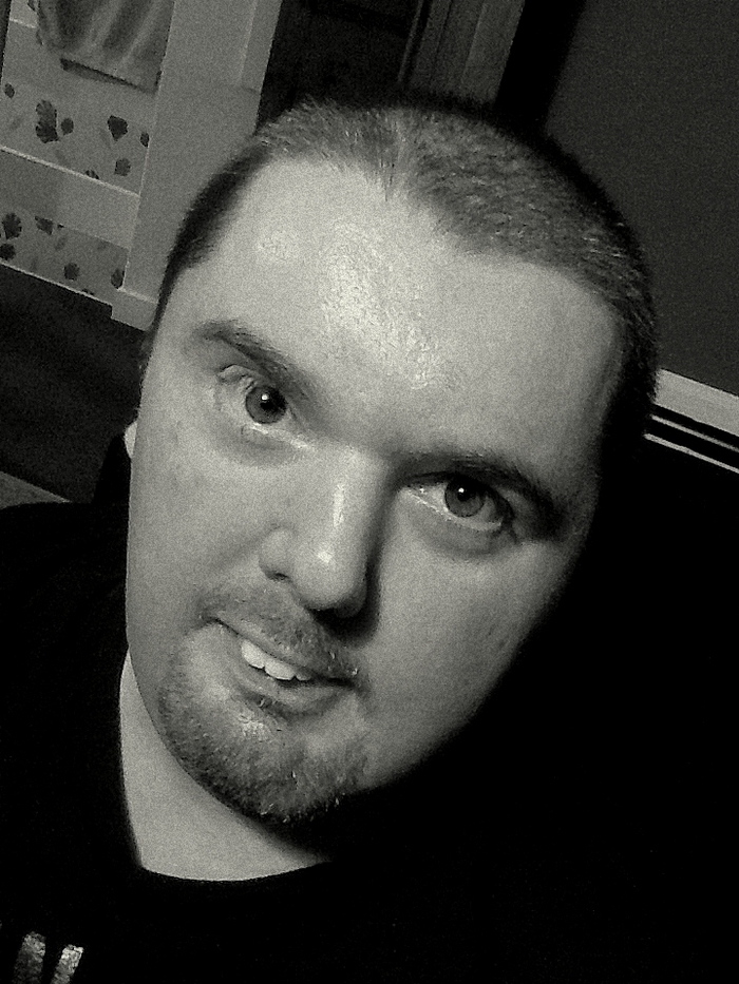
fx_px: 1252
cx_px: 370
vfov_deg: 42.9
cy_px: 492
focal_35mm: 44
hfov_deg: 32.9
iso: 400
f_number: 2.4
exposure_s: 1/15
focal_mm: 2.03
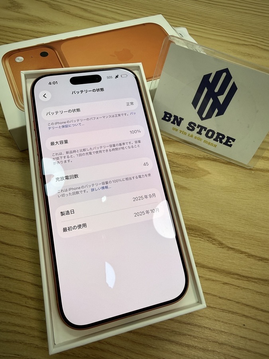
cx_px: 134
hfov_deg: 56.8
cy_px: 180
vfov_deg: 71.6
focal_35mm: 24
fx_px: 249
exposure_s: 1/120
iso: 40
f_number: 2.2
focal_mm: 2.22
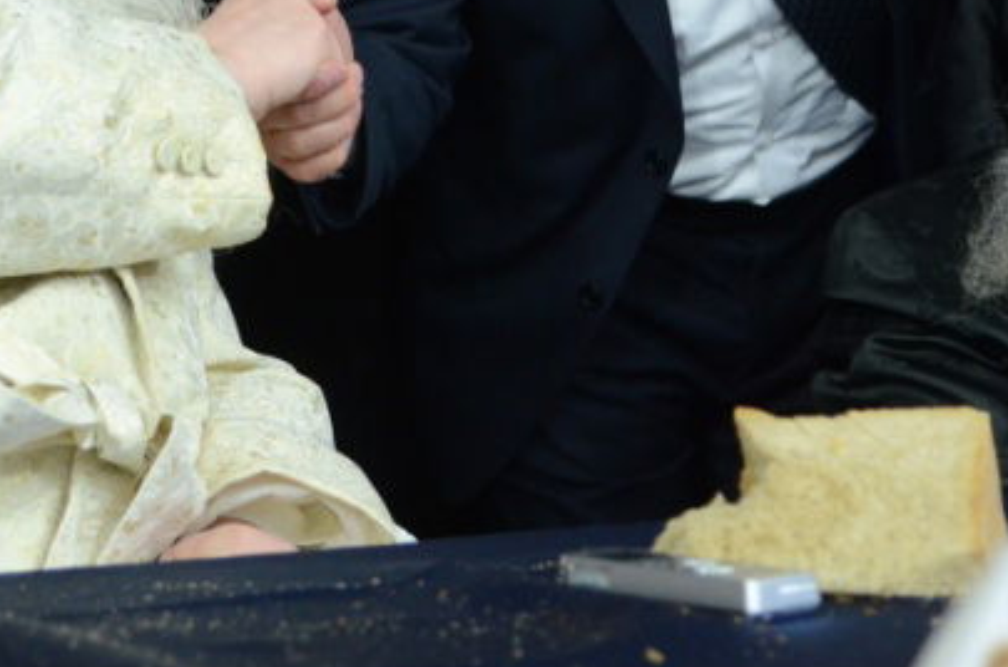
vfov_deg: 15.0
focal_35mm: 87
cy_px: -152
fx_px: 2438
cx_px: 256
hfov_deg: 23.1
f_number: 3.2
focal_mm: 23
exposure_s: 1/100
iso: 1600
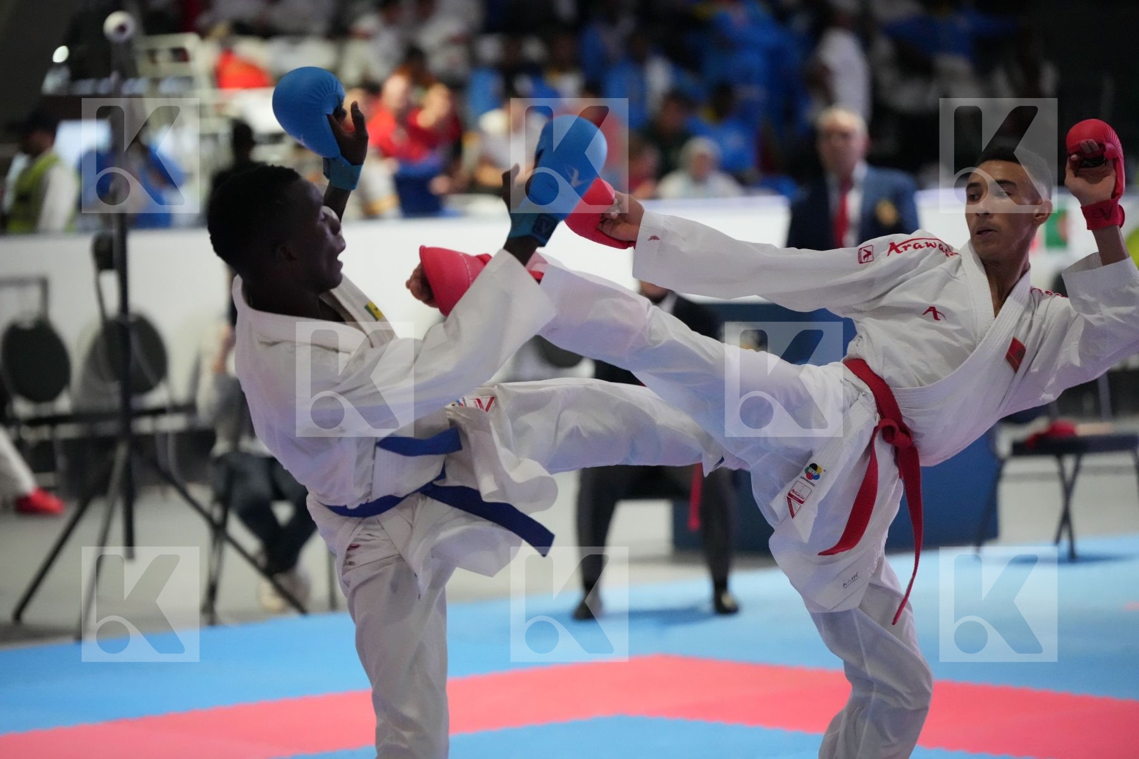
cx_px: 570
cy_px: 380
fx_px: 4809
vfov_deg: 9.0
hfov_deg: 13.5
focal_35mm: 152
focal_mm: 152
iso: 12800
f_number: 2.8
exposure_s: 1/800
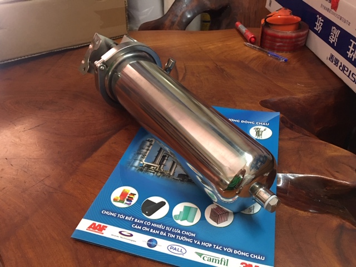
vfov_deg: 48.2
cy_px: 134
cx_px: 178
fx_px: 298
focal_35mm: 29
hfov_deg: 61.7
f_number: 2.2
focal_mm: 4.15
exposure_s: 1/10
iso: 80
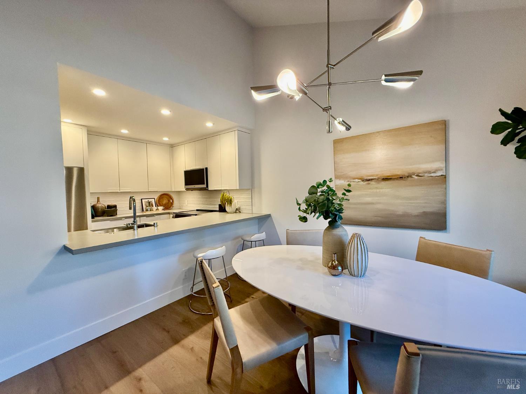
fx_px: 213
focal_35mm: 14
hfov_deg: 102.1
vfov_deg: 85.7
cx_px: 263
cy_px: 197
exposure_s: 1/120
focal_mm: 2.22
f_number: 2.2
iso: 160
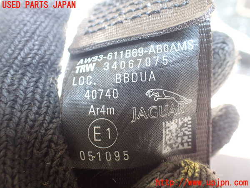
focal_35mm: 30
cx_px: 125
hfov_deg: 60.0
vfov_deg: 46.8
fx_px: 217
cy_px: 94
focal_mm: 5.4
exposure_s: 1/50
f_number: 2.3
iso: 800
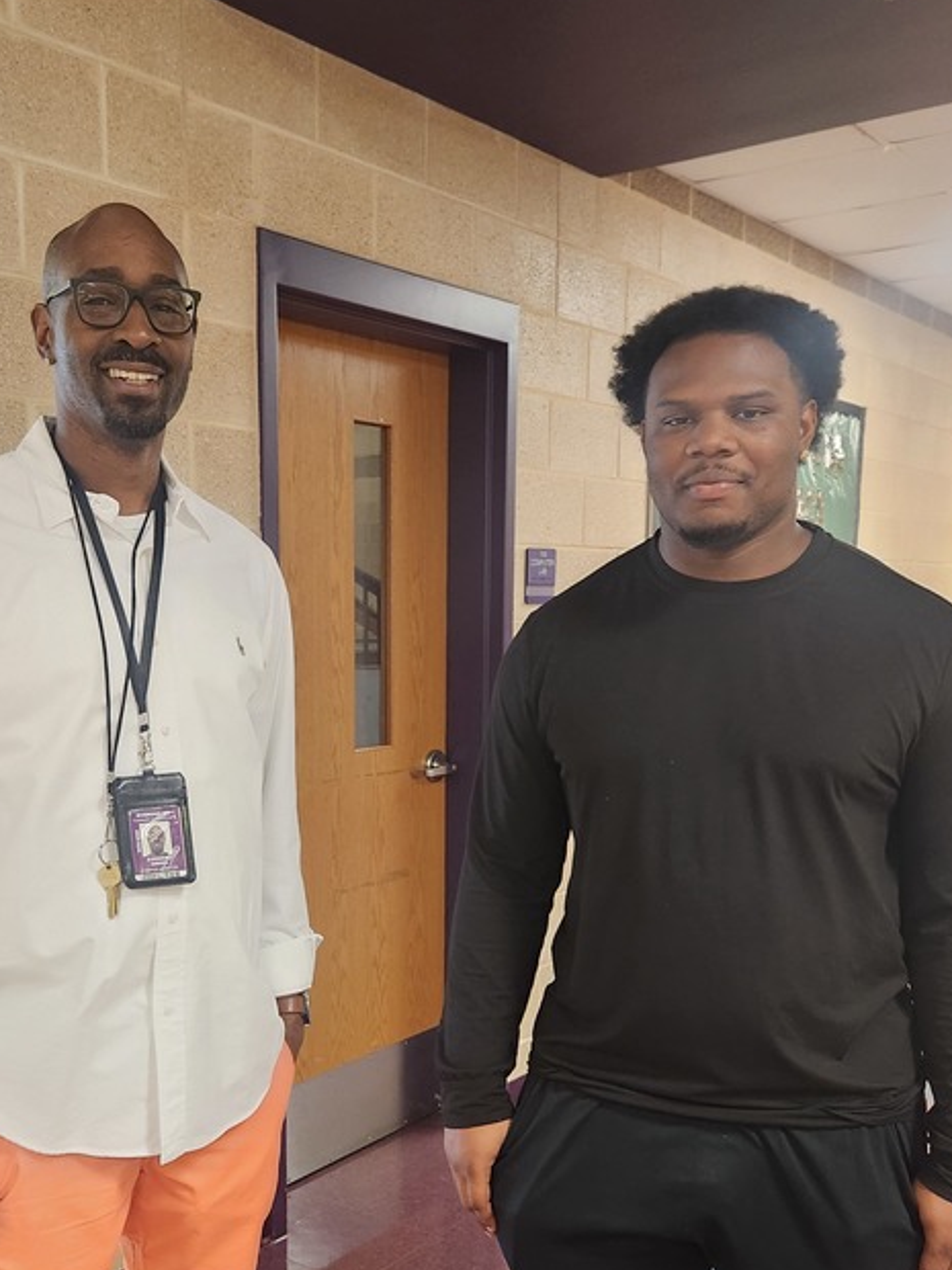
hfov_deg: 37.5
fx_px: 1393
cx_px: 360
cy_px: 821
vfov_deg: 48.3
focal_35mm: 38
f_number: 1.8
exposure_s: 1/60
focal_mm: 5.4
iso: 800
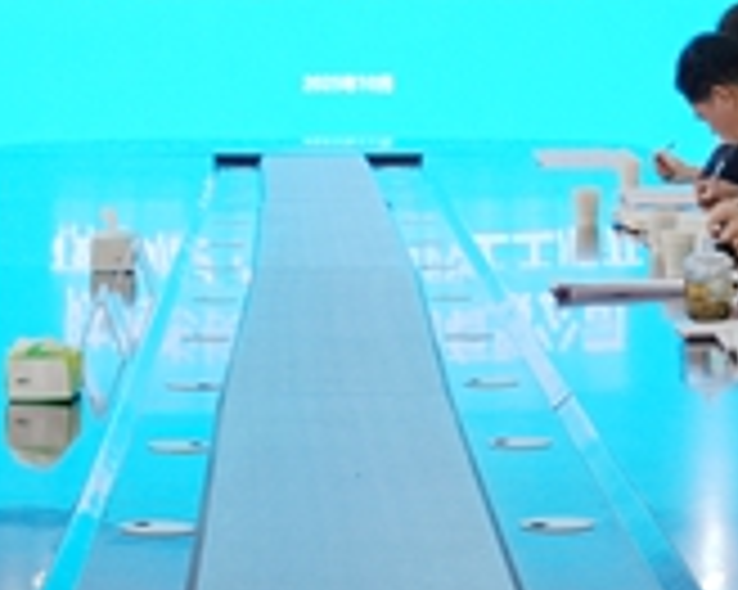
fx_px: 3078
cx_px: 369
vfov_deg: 10.9
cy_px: 131
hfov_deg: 13.7
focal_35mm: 141
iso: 2000
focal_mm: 41
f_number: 7.1
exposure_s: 1/125
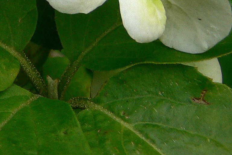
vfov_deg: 8.4
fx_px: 999
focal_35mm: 155
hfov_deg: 12.7
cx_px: -102
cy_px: -148
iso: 80
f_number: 5
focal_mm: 7.4
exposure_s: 1/100
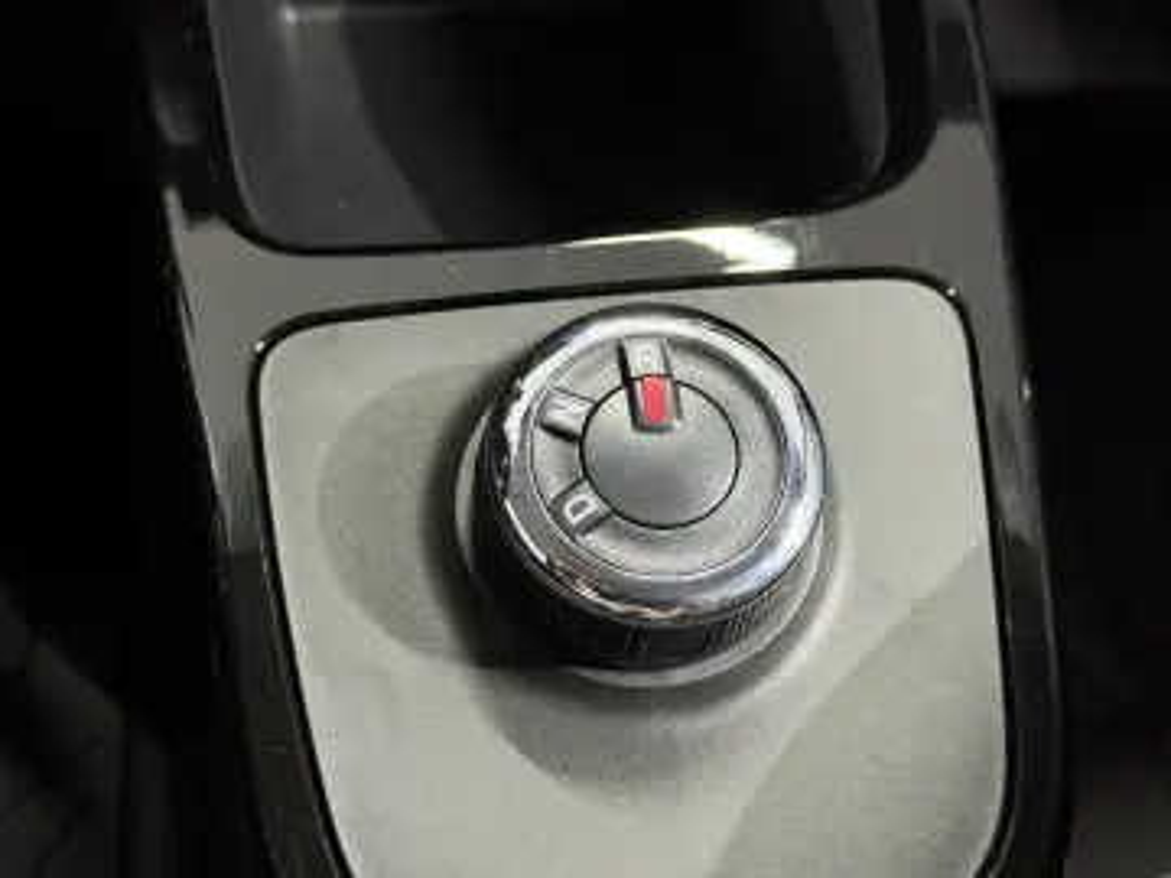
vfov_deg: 30.3
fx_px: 1624
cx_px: 586
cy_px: 439
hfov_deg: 39.7
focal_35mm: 48
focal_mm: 6.76
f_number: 1.78
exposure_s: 1/25
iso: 500
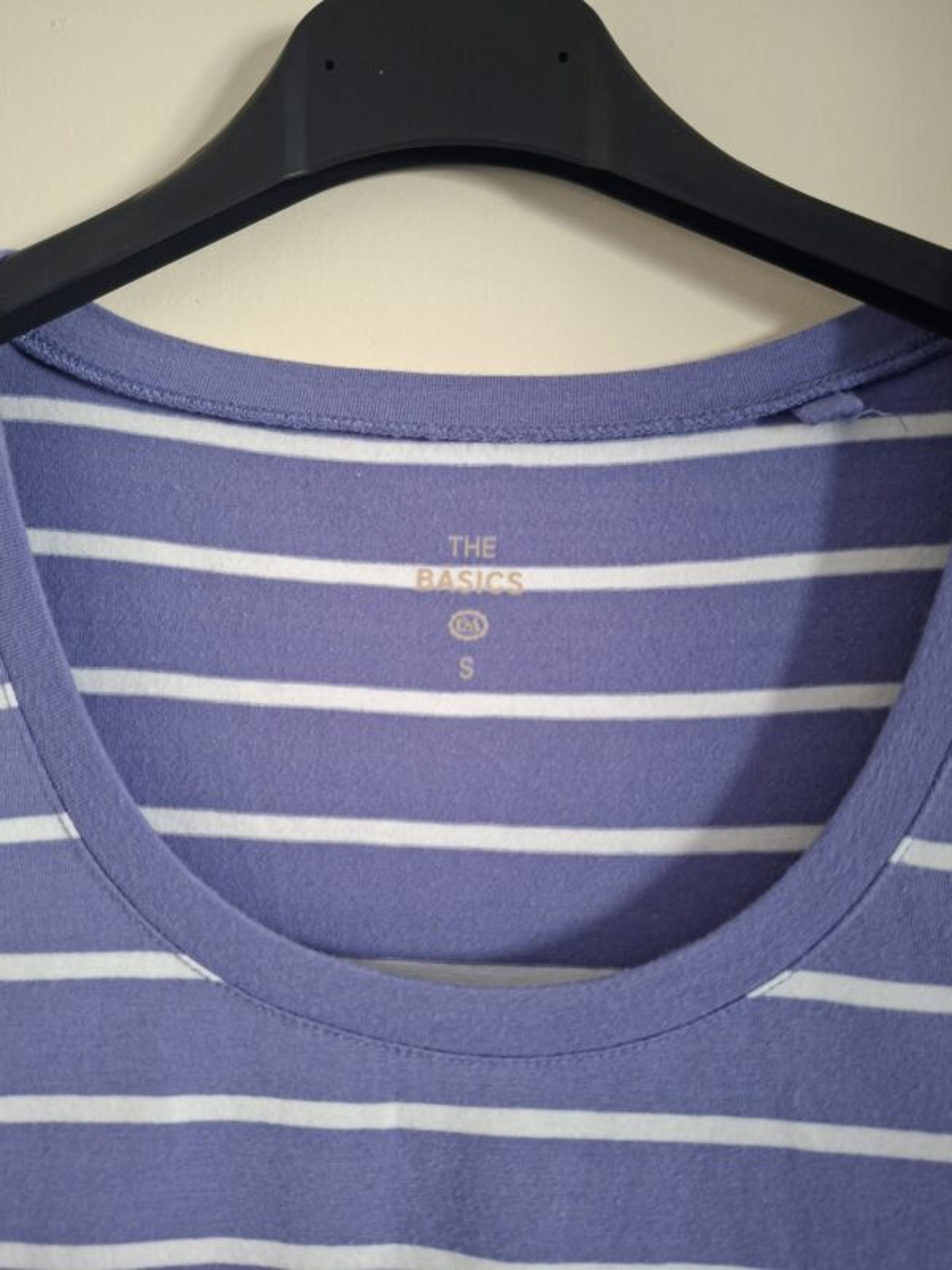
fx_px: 843
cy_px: 635
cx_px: 476
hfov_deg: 58.9
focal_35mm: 23
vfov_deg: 73.9
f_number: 1.8
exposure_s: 1/33
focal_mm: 5.54
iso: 400
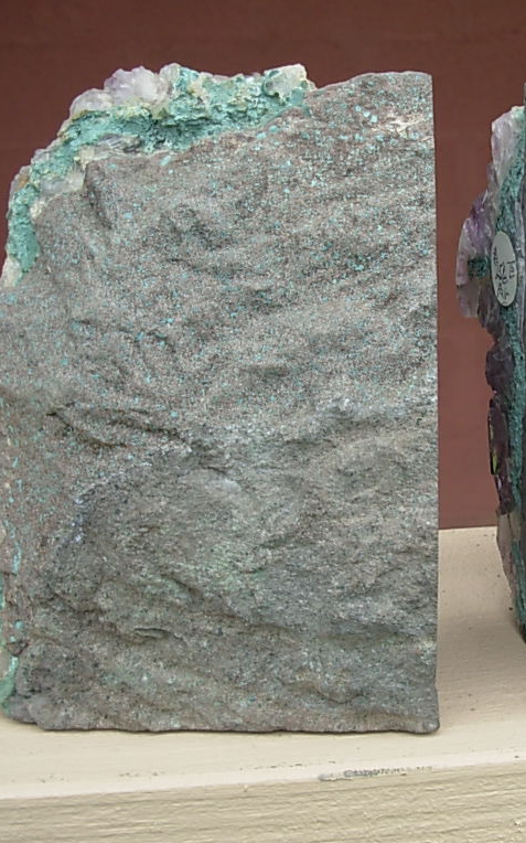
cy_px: 422
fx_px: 1239
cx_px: 486
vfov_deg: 37.5
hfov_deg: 23.3
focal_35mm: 54
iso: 50
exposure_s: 1/373
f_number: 2.9
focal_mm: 6.3
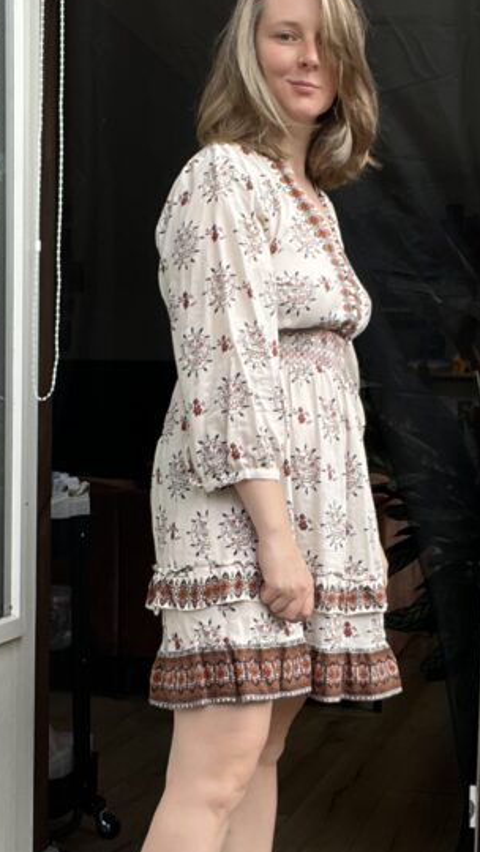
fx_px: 1402
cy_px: 560
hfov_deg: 19.4
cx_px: 281
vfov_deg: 33.6
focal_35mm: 62
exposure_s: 1/122
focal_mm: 2.71
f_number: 2.2
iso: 25
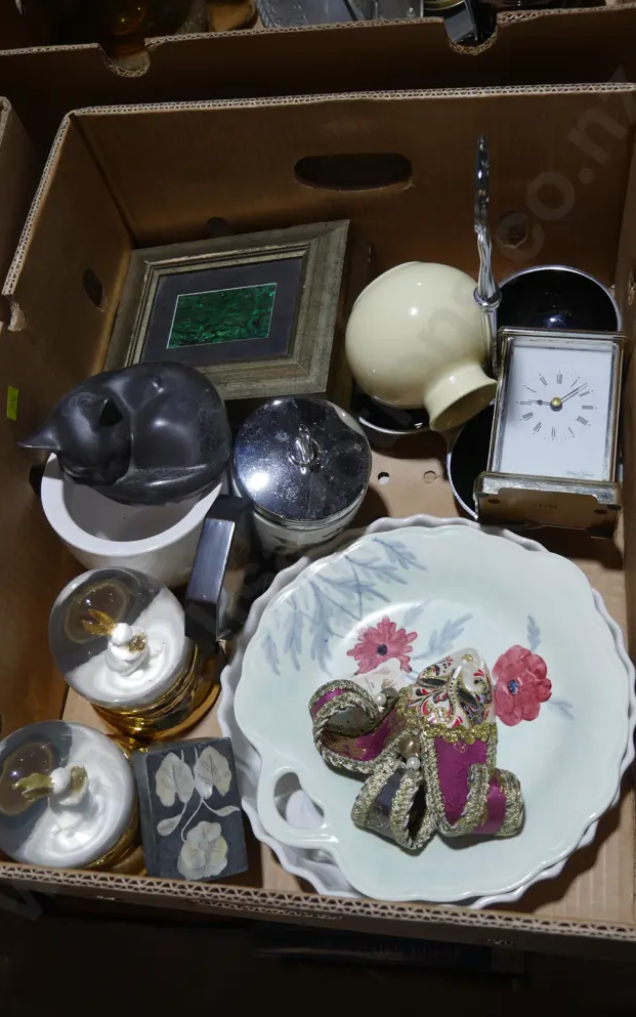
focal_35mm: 35
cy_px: 499
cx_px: 322
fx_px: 970
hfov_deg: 36.3
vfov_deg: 55.3
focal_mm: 16
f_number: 3.6
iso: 200
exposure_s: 1/125
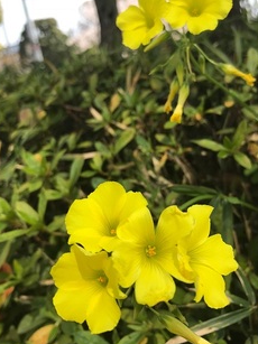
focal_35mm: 34
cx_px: 142
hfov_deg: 41.7
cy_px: 155
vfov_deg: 53.9
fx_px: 338
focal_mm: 3.99
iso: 20
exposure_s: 1/772
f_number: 1.8
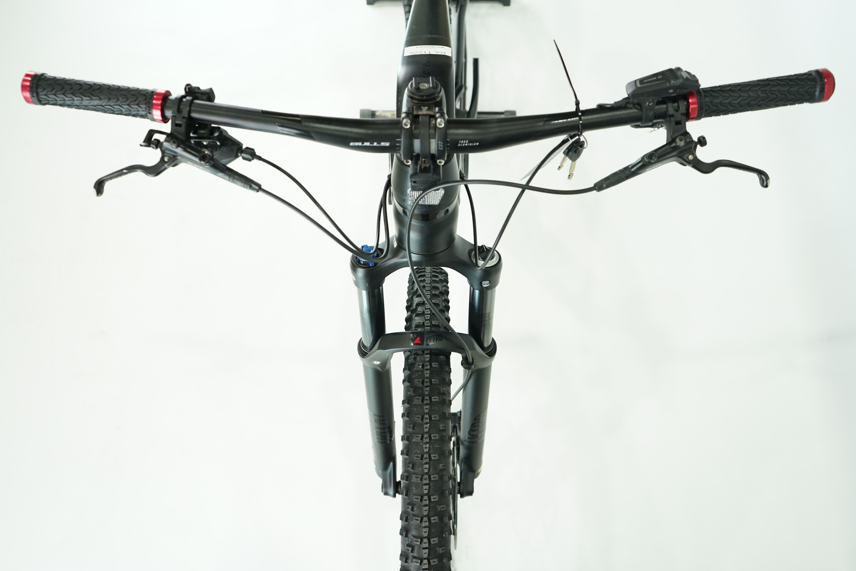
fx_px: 737
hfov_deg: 60.3
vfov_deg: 42.3
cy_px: 286
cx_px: 428
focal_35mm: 31
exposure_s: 1/200
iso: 2000
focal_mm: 31
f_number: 5
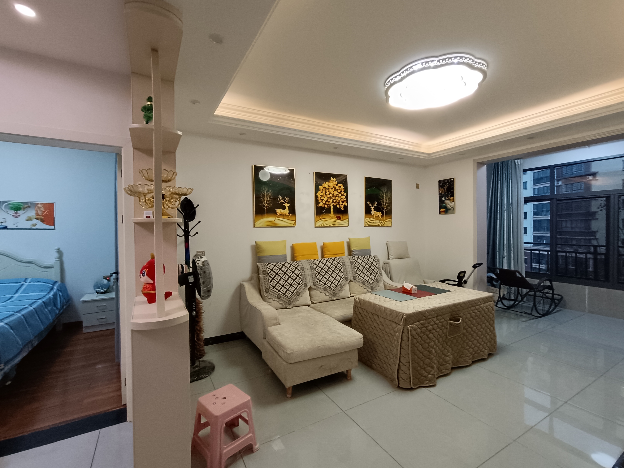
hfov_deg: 94.5
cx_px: 312
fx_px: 288
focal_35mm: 16
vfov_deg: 78.1
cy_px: 234
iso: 310
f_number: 2.2
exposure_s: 1/50
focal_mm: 1.66
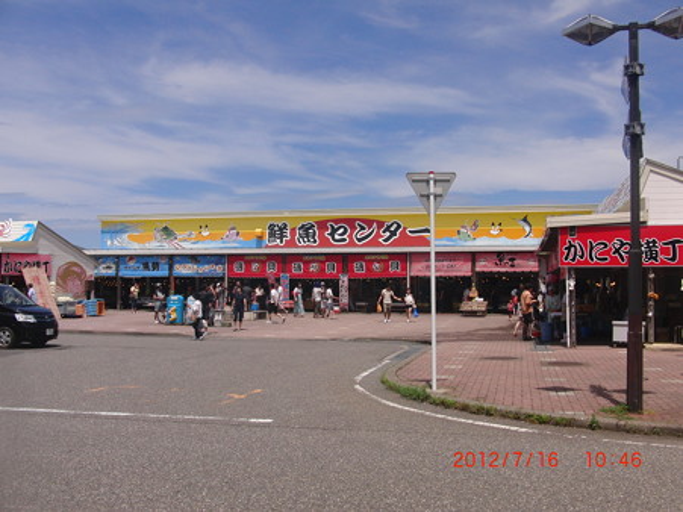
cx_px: 342
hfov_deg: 50.2
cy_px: 256
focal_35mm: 37
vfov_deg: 38.6
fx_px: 730
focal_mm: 6.42
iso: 100
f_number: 8.5
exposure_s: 1/500
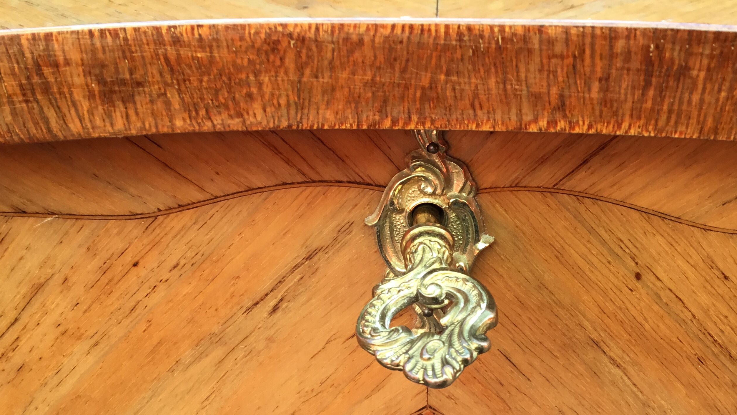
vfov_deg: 26.9
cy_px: 290
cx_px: 418
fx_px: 860
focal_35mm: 44
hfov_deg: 46.3
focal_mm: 3.3
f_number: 2.4
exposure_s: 1/100
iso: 40
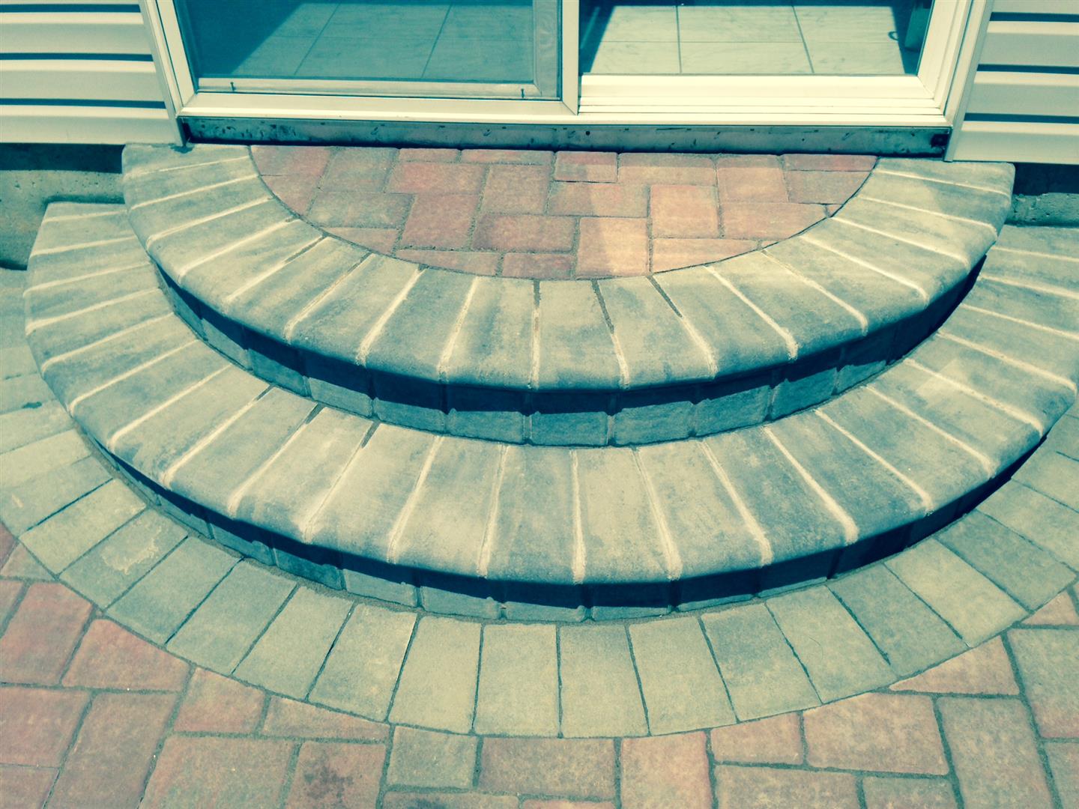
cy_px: 404
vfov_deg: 42.9
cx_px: 540
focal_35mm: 33
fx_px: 1029
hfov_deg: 55.4
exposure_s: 1/3012
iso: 50
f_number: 2.4
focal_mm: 4.12
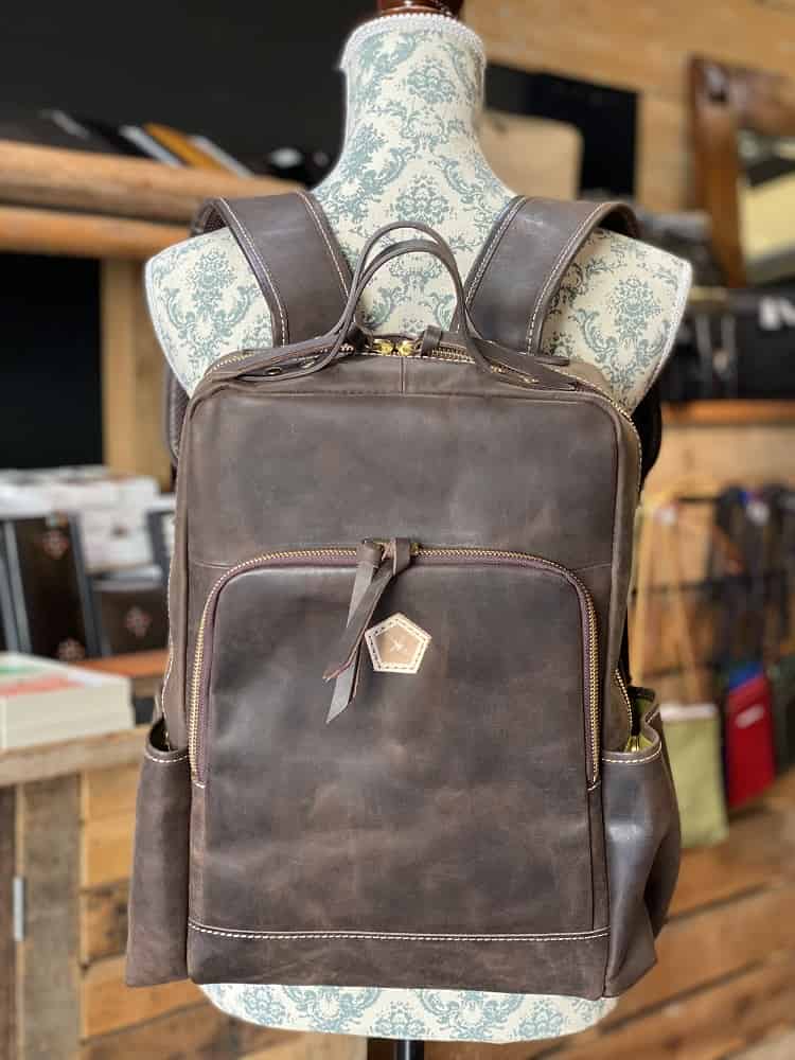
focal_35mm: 52
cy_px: 530
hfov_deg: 28.0
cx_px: 398
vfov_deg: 36.8
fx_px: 1592
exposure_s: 1/120
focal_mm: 6
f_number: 2
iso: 125
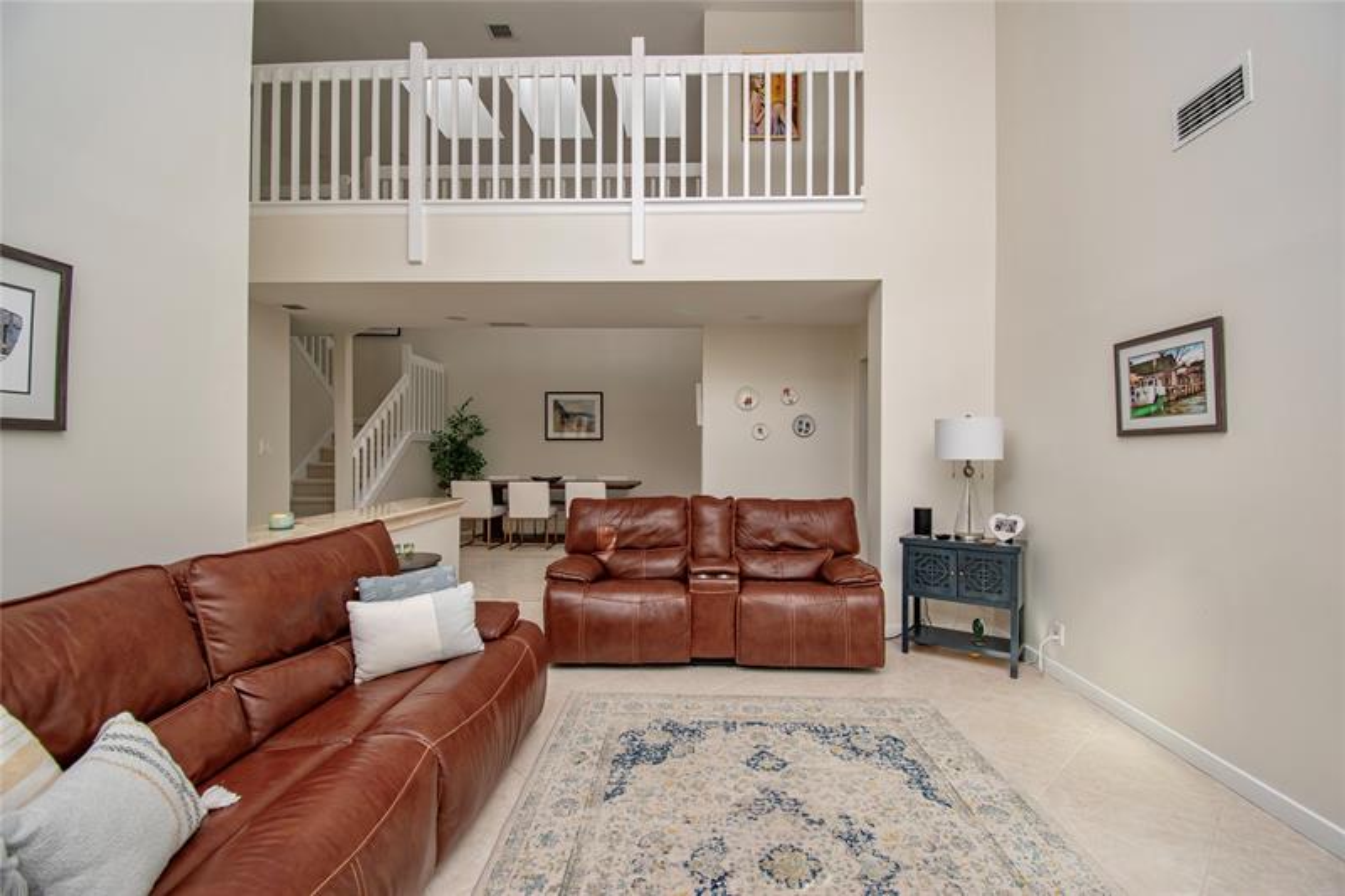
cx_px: 672
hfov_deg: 100.4
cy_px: 448
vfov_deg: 77.3
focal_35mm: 15
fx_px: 560
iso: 450
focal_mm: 10
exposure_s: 1/125
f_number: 5.6
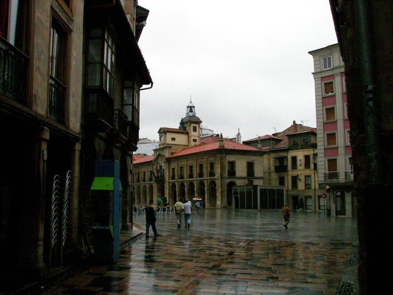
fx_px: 409
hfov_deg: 51.4
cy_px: 148
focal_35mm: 36
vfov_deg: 39.7
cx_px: 196
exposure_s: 1/800
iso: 400
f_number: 4
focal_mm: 6
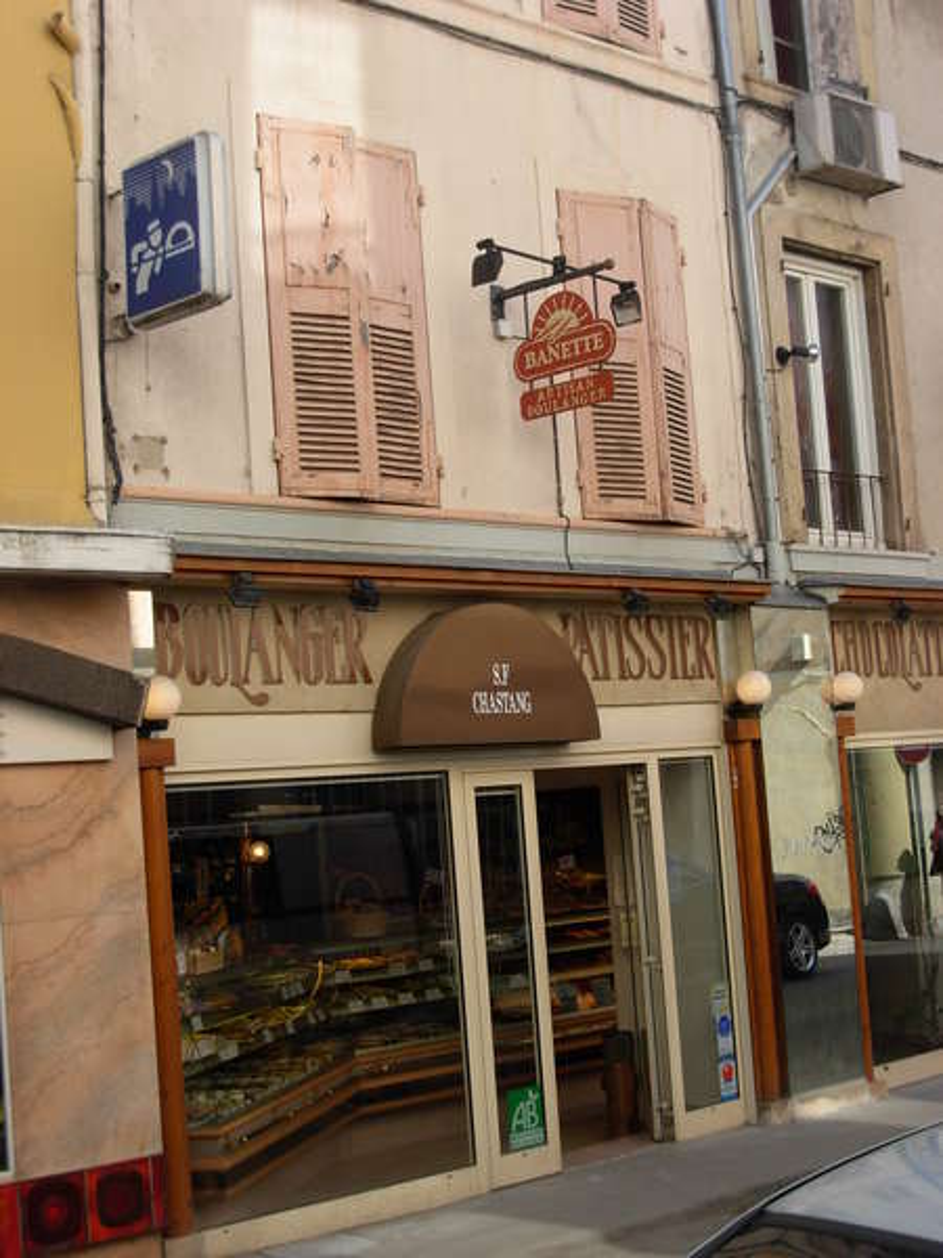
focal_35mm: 58
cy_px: 629
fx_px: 2107
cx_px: 472
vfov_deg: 33.2
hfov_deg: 25.2
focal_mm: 9.5
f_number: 3.3
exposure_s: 1/352
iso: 79
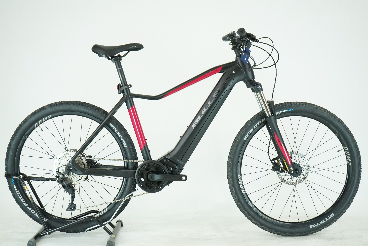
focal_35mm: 60
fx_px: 613
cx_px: 184
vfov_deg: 22.6
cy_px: 123
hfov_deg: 33.4
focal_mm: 60
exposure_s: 1/200
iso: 1600
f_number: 5.6
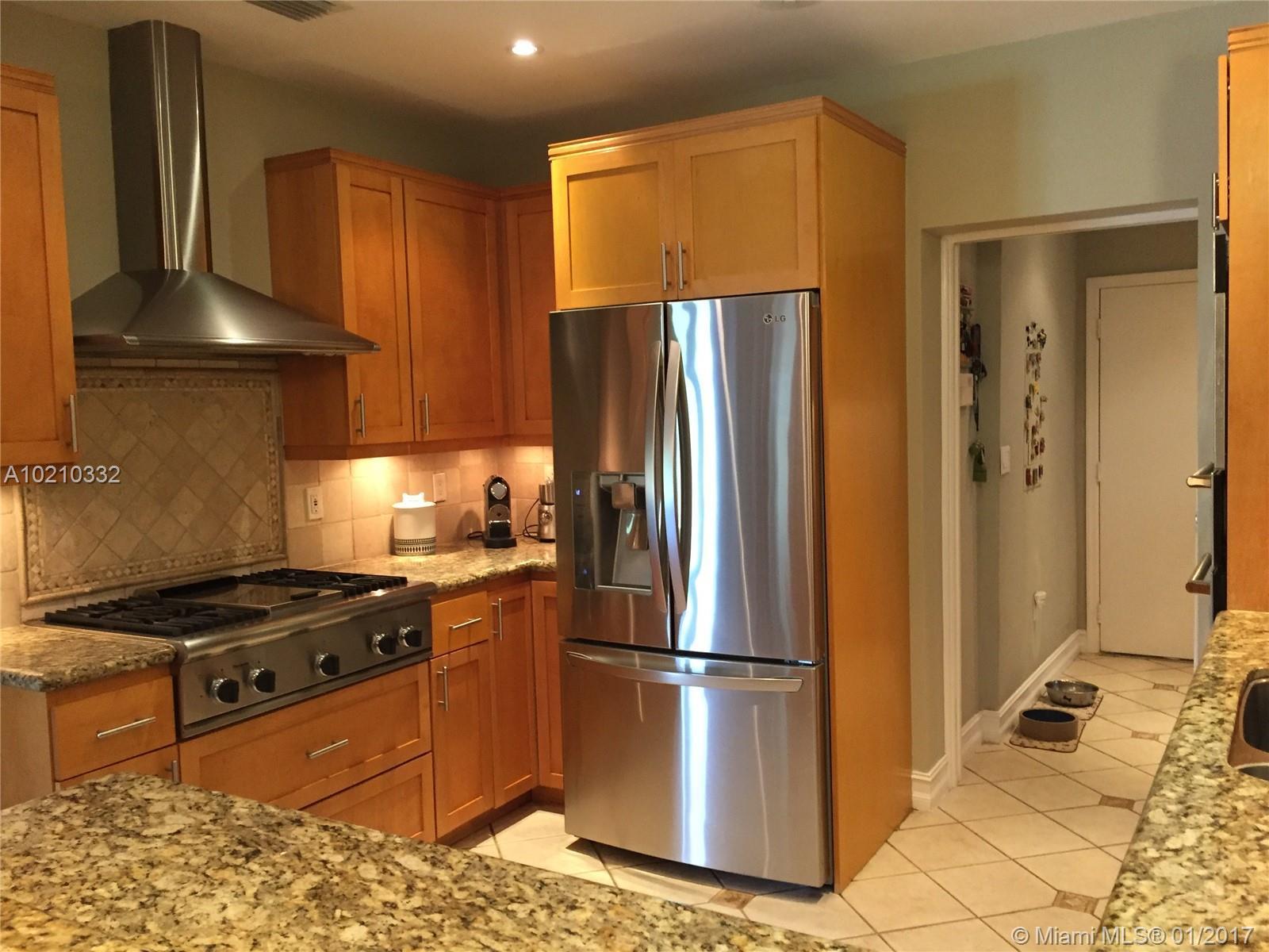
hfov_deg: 61.7
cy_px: 476
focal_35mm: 29
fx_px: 1063
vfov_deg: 48.2
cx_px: 634
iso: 200
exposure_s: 1/30
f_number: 2.2
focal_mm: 4.15
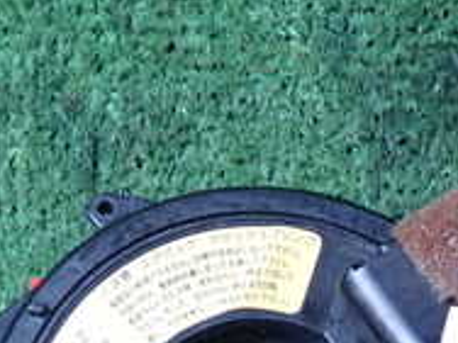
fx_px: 1270
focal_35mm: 96
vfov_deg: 15.0
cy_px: 387
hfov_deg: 20.4
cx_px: 217
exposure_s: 1/30
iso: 640
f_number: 2.3
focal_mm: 5.4
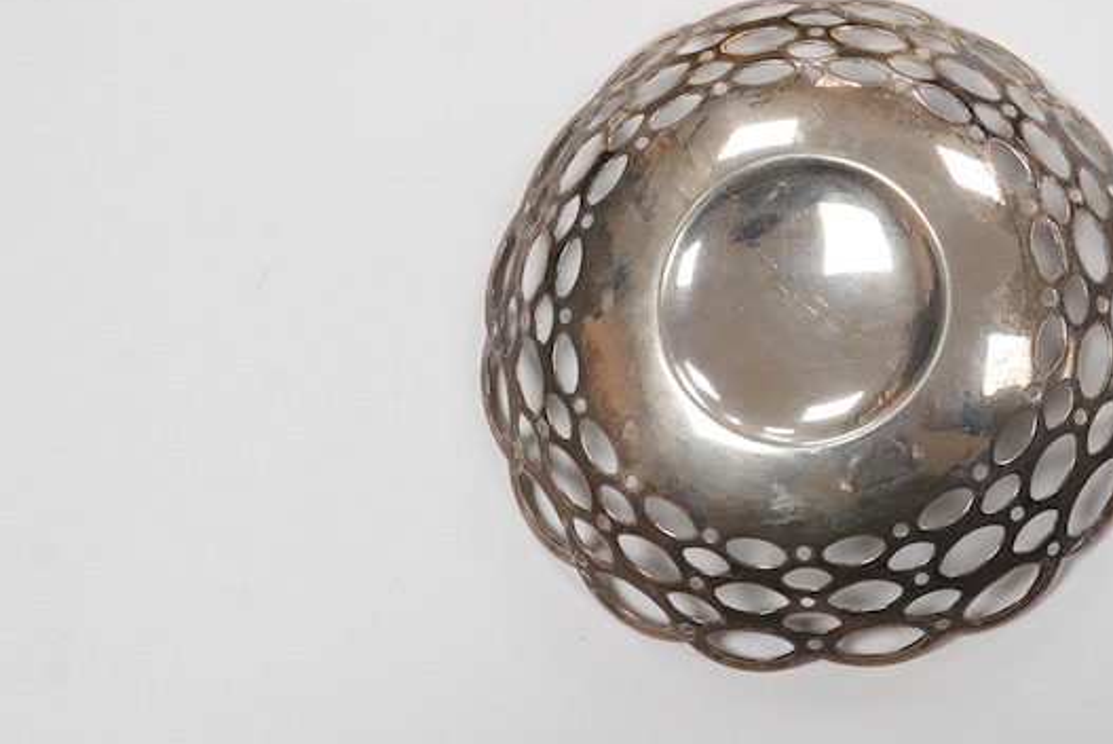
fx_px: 2970
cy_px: 0
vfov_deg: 14.1
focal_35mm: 96
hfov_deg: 20.5
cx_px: 1137
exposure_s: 1/100
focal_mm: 30
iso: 2500
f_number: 18
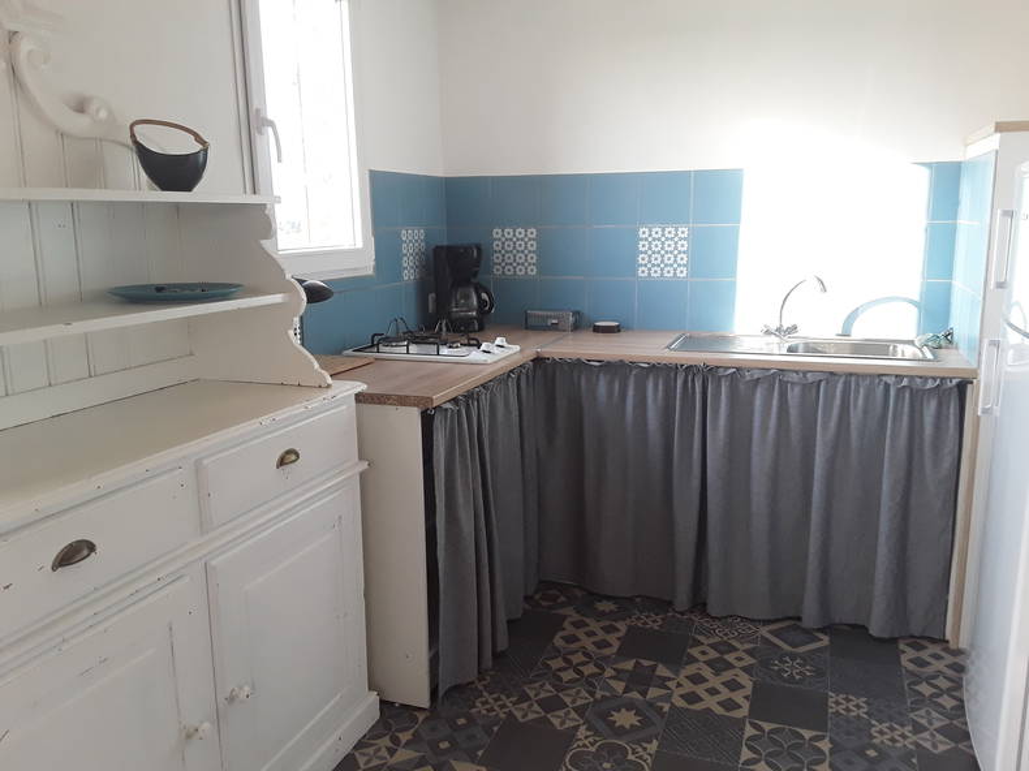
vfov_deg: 51.3
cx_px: 514
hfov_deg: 65.3
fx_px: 802
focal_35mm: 27
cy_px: 386
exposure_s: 1/100
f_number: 1.9
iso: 64
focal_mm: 2.91
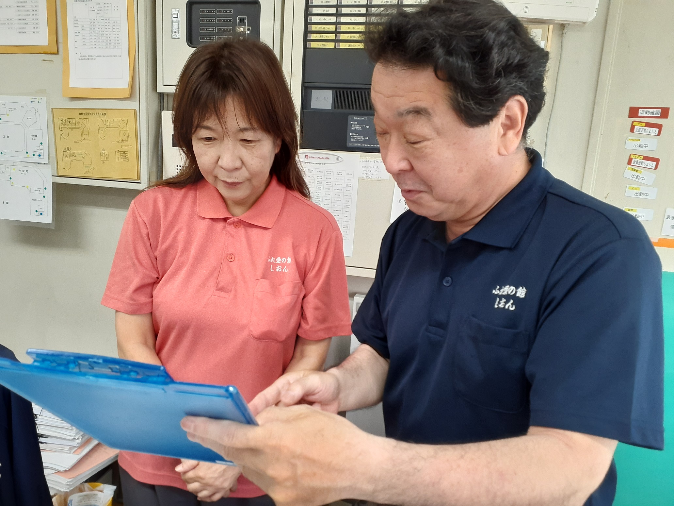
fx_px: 526
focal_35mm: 27
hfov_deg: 65.3
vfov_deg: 51.4
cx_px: 337
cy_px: 253
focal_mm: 3.6
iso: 80
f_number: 1.9
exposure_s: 1/50
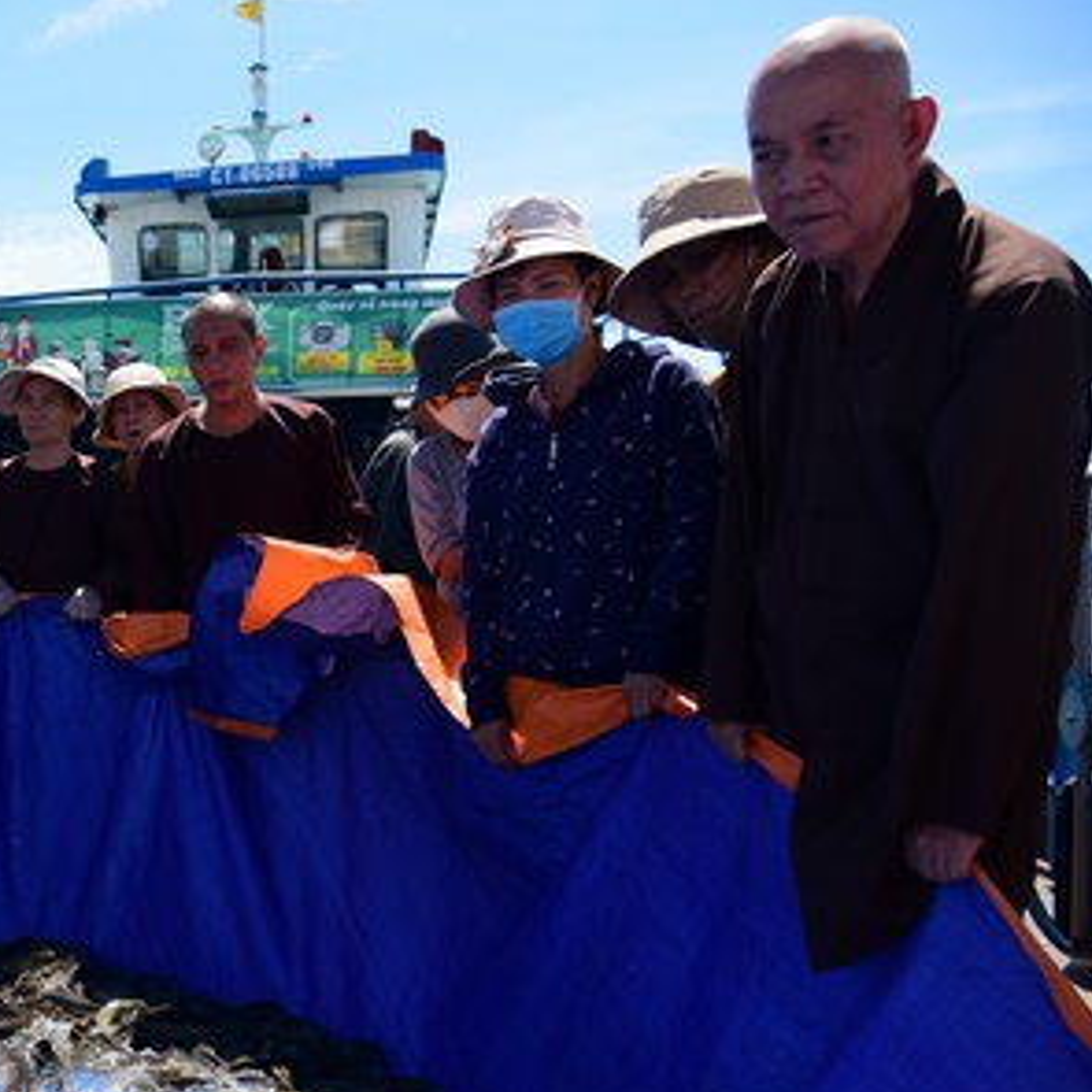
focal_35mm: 45
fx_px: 1606
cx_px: -70
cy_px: 733
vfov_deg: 37.1
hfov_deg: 33.4
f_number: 4
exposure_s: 1/2000
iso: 320
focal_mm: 24
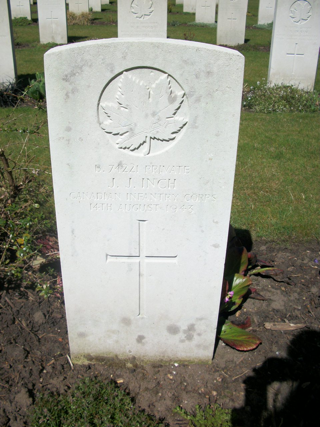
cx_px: 160
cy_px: 214
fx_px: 431
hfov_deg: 40.7
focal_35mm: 35
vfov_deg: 52.6
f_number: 8.8
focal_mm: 6.3
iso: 80
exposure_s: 1/320
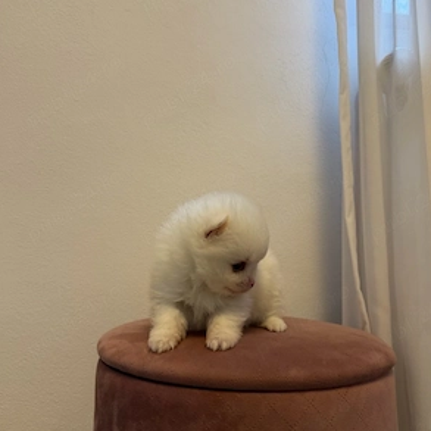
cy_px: 224
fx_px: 409
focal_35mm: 29
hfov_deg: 55.6
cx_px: 218
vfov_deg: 55.6
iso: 125
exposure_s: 1/100
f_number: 1.78
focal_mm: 6.76
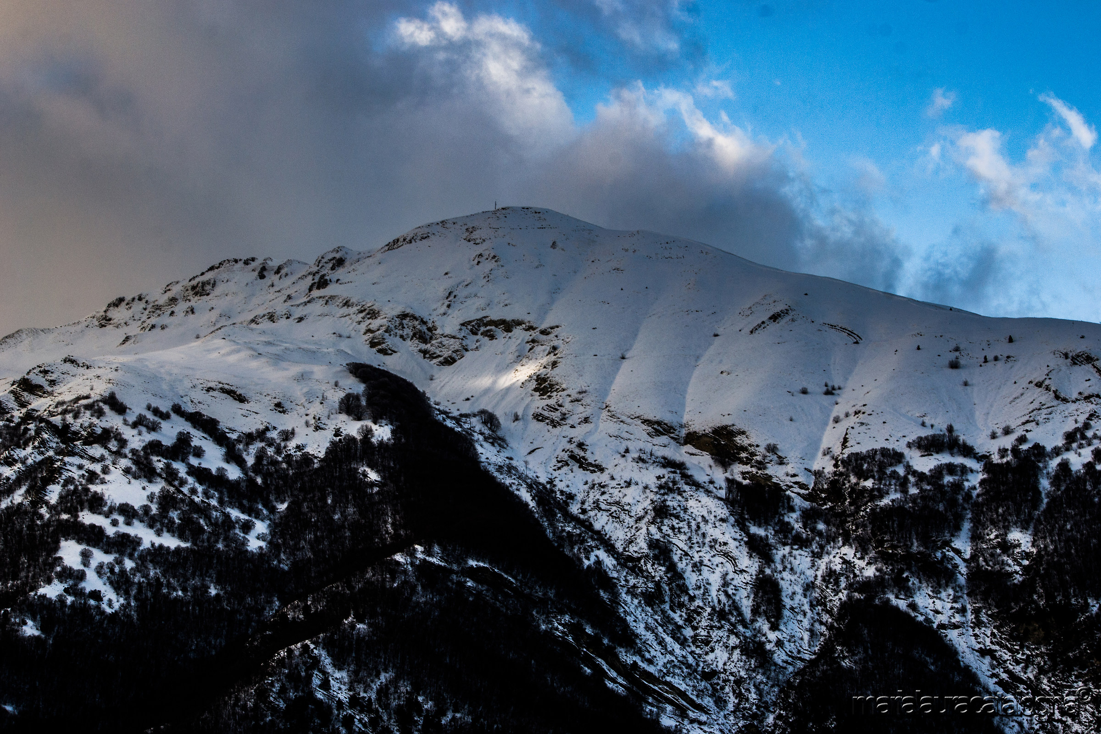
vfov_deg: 16.6
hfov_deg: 24.6
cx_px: 550
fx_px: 2523
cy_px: 367
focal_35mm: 82
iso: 200
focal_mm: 55
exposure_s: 1/80
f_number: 11
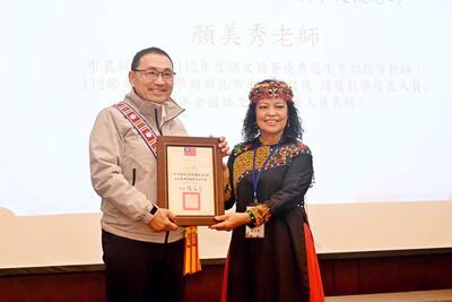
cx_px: 226
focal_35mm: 50
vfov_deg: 27.0
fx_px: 628
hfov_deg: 39.6
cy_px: 151
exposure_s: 1/125
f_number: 5.6
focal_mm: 50
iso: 2500
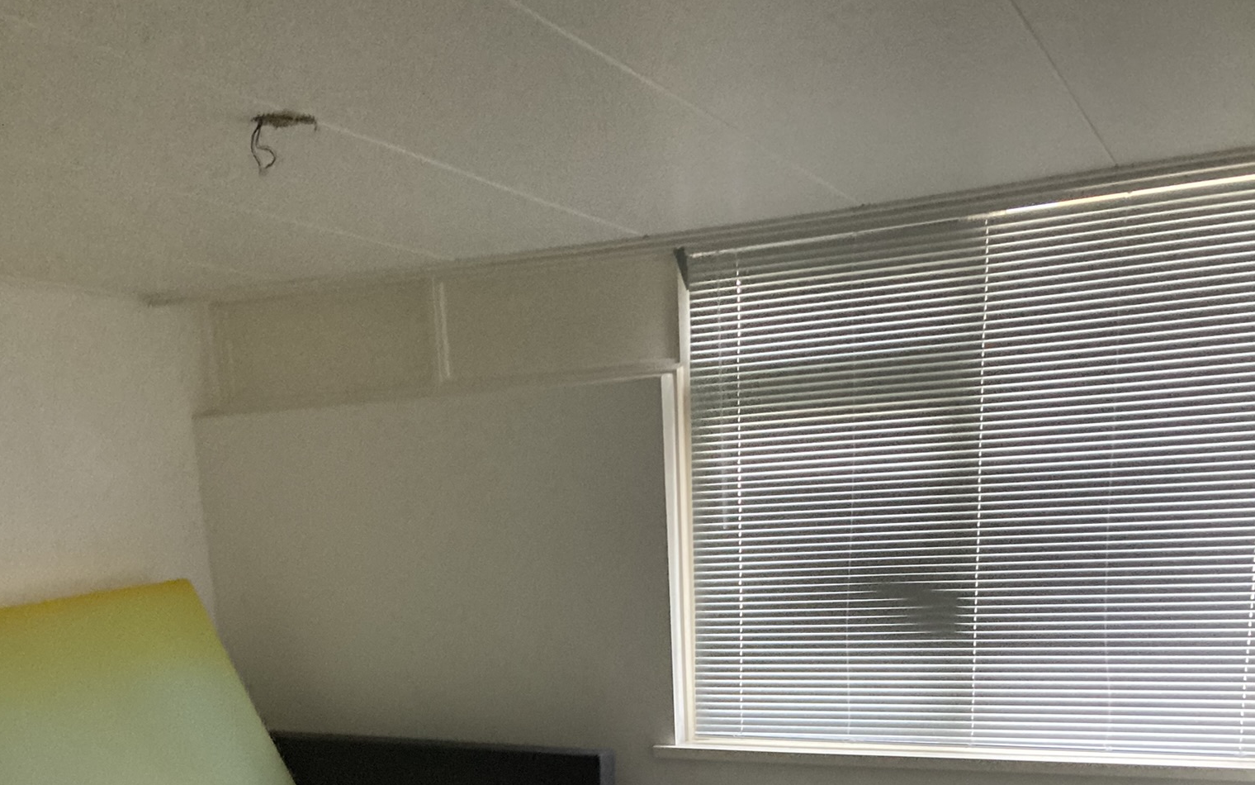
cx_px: 626
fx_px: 1368
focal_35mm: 40
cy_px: 843
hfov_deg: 49.3
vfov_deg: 29.2
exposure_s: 1/43
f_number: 1.8
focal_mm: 3.99
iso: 320
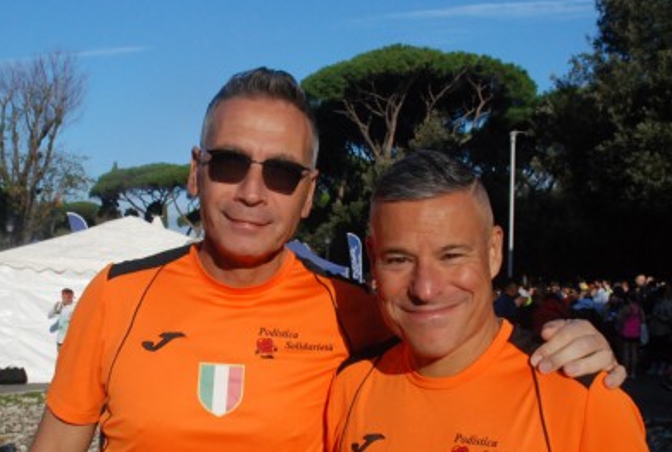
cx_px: 308
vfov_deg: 22.7
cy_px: 287
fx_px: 1123
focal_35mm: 60
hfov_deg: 33.3
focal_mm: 26
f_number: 8
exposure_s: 1/2000
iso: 1000
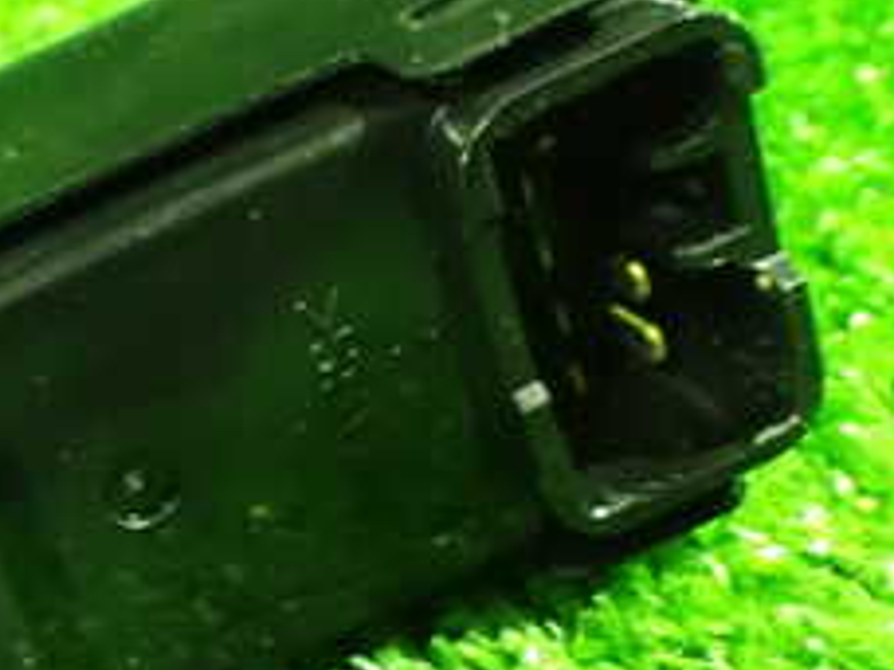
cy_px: 631
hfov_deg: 23.4
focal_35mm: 79
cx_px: -55
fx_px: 2040
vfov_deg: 18.3
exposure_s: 1/20
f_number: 2.3
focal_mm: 5.4
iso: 1600
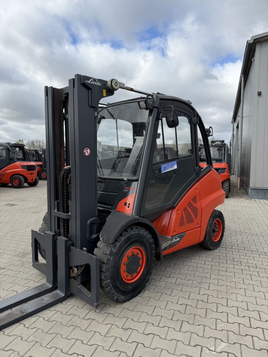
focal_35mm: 24
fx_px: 248
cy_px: 178
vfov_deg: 71.6
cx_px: 134
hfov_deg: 56.8
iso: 80
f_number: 1.78
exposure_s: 1/2703
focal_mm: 6.76
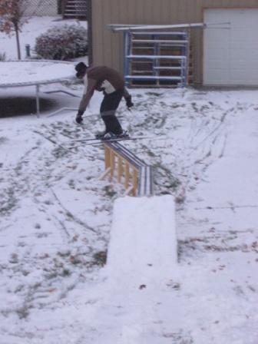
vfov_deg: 18.7
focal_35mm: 105
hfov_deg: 14.1
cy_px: 172
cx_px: 129
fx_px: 1043
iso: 400
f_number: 5
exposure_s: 1/25
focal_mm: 17.4
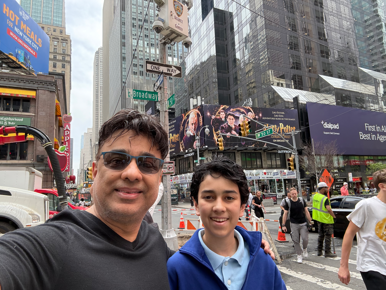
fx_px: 256
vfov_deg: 58.9
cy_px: 145
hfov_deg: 73.9
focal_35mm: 23
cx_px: 193
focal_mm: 2.69
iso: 40
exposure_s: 1/252
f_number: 1.9
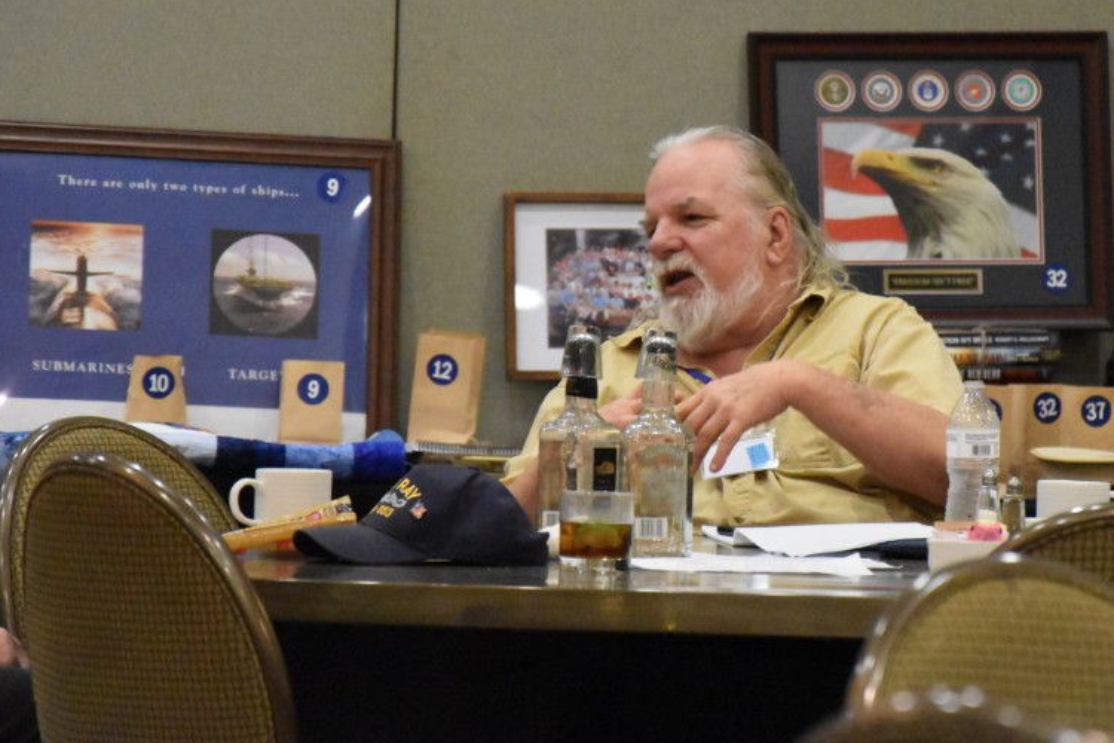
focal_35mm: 242
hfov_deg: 8.5
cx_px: 729
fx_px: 7481
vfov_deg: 5.7
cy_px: 290
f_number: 5.6
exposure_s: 1/125
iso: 9000
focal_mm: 105
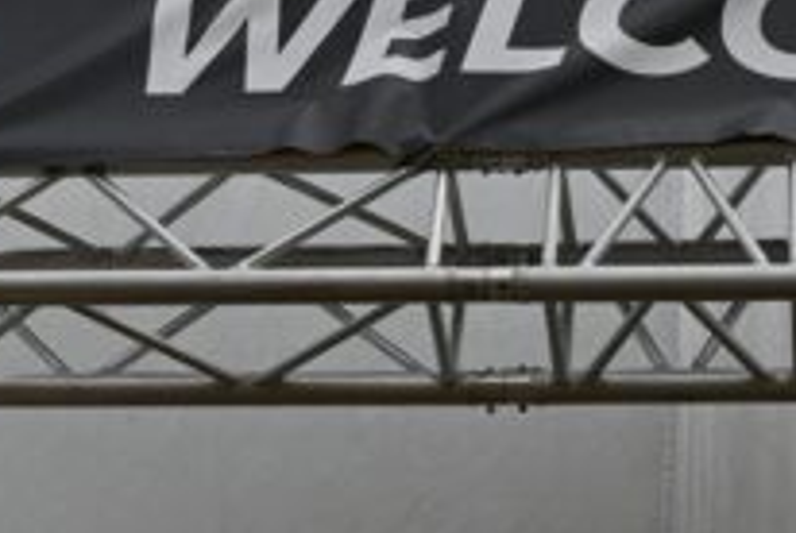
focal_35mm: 100
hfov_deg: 20.2
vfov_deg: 13.5
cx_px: 630
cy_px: -23
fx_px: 2214
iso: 100
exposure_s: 1/400
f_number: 7.1
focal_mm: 40
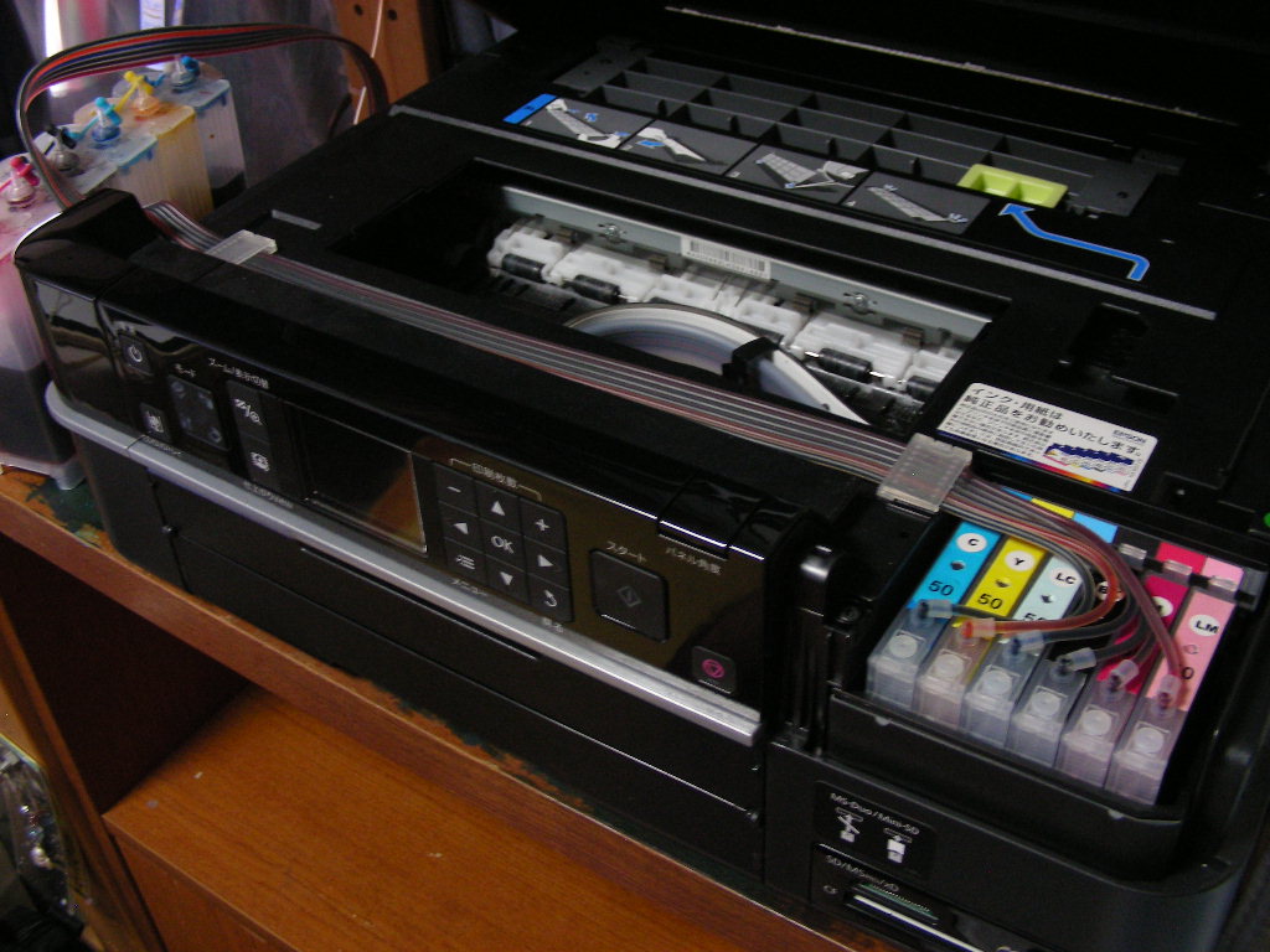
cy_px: 476
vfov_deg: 37.7
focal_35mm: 38
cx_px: 635
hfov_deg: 49.0
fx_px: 1394
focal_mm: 6.3
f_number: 3.5
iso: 200
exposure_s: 1/8.2
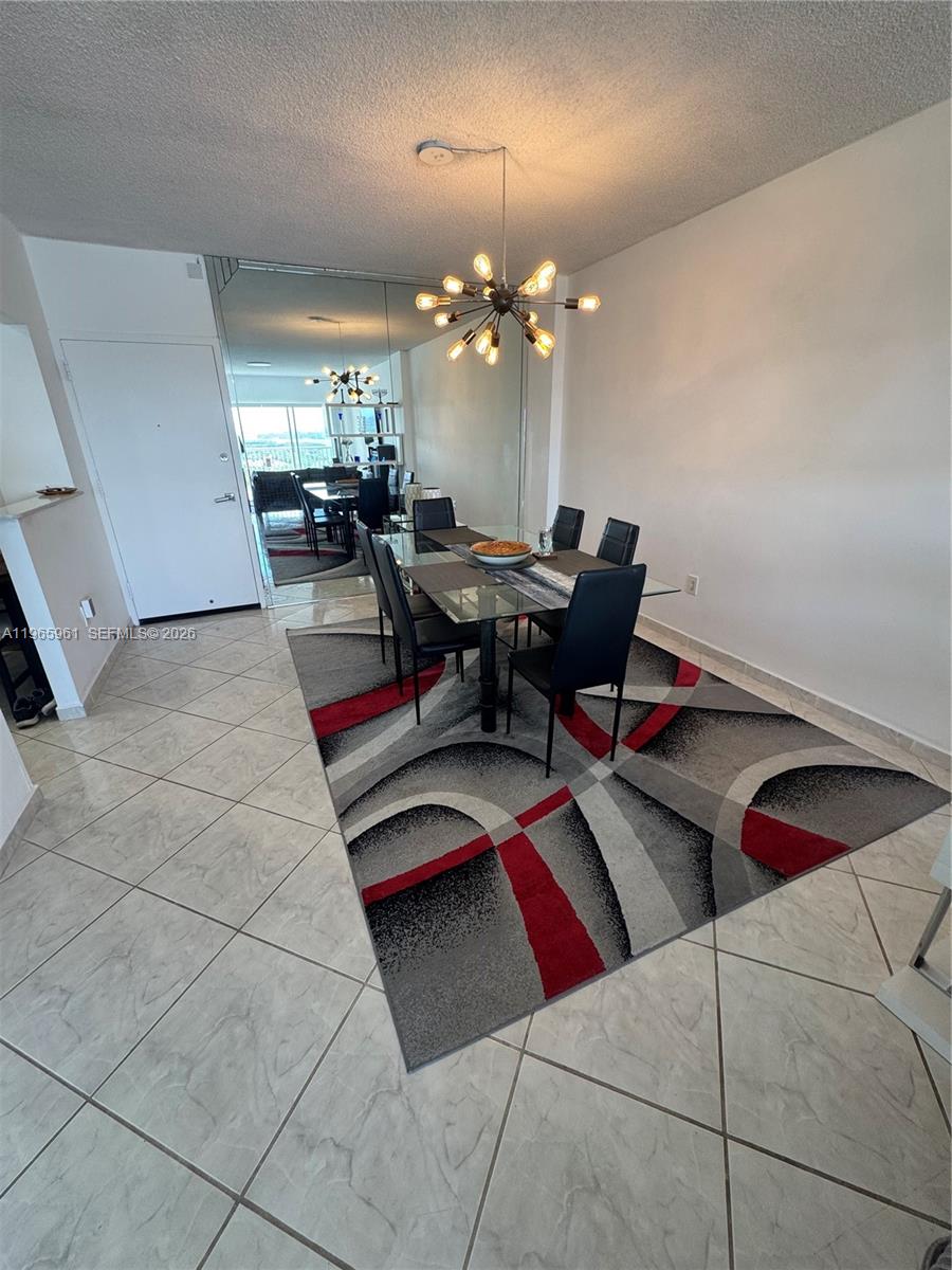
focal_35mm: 14
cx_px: 476
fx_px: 513
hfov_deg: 85.7
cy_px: 635
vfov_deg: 102.1
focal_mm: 2.22
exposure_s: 1/120
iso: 125
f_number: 2.2
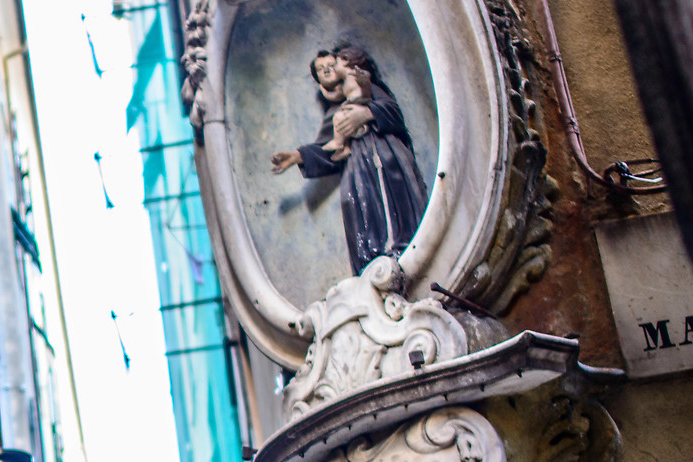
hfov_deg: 19.1
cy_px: 416
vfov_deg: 14.0
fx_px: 1867
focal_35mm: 97
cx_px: -262
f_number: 2.2
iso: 140
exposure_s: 1/30
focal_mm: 28
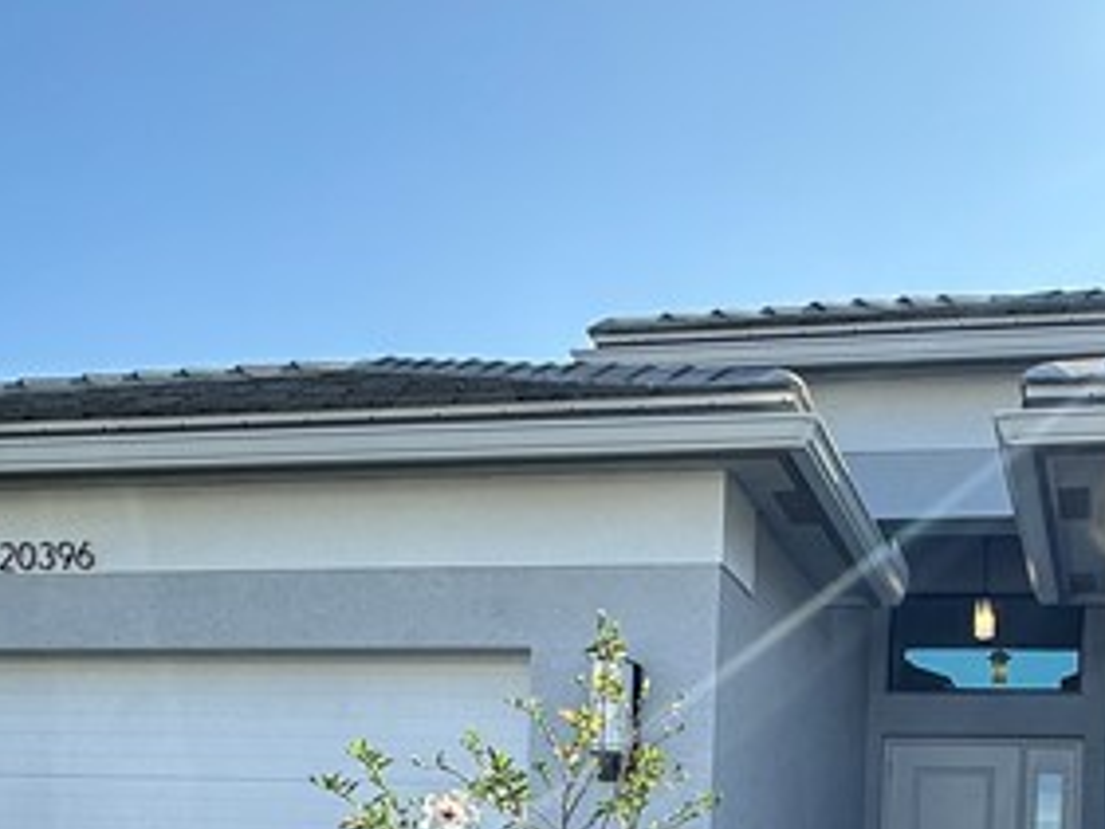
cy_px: 955
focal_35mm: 51
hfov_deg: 36.9
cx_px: 775
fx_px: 1629
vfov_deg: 26.0
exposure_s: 1/979
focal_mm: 2.22
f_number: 2.2
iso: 40
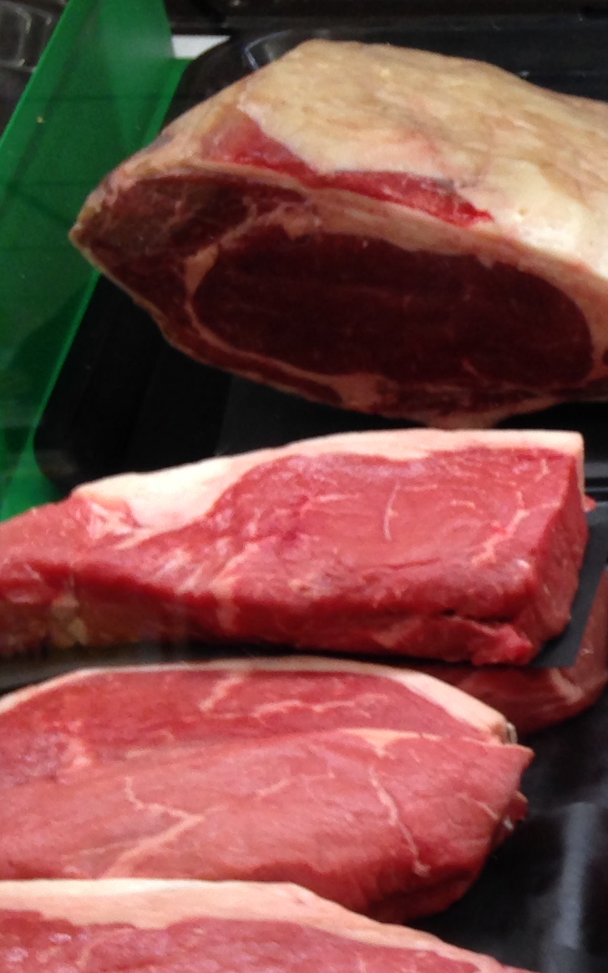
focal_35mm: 98
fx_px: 2598
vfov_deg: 21.1
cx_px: 1333
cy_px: 716
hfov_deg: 11.6
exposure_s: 1/20
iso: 64
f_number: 2.4
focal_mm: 4.12
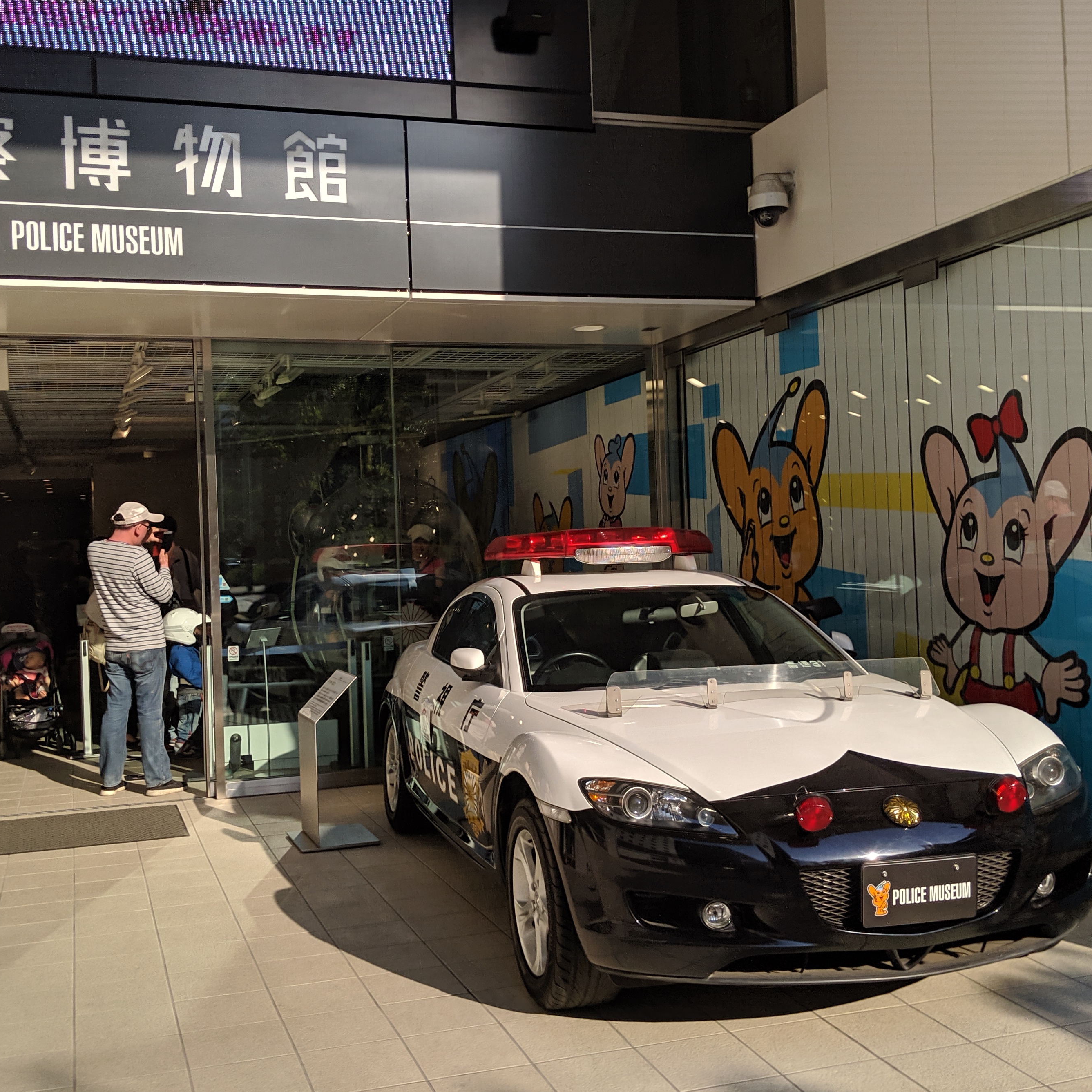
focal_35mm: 36
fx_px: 1285
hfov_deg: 46.0
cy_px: 502
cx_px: 499
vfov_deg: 46.0
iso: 54
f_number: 1.8
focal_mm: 4.44
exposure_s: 1/2347
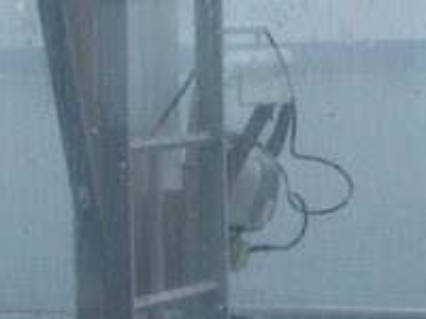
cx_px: 535
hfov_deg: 9.4
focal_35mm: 207
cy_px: 2
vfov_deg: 7.1
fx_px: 2547
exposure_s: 1/160
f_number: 6.1
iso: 200
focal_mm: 14.2
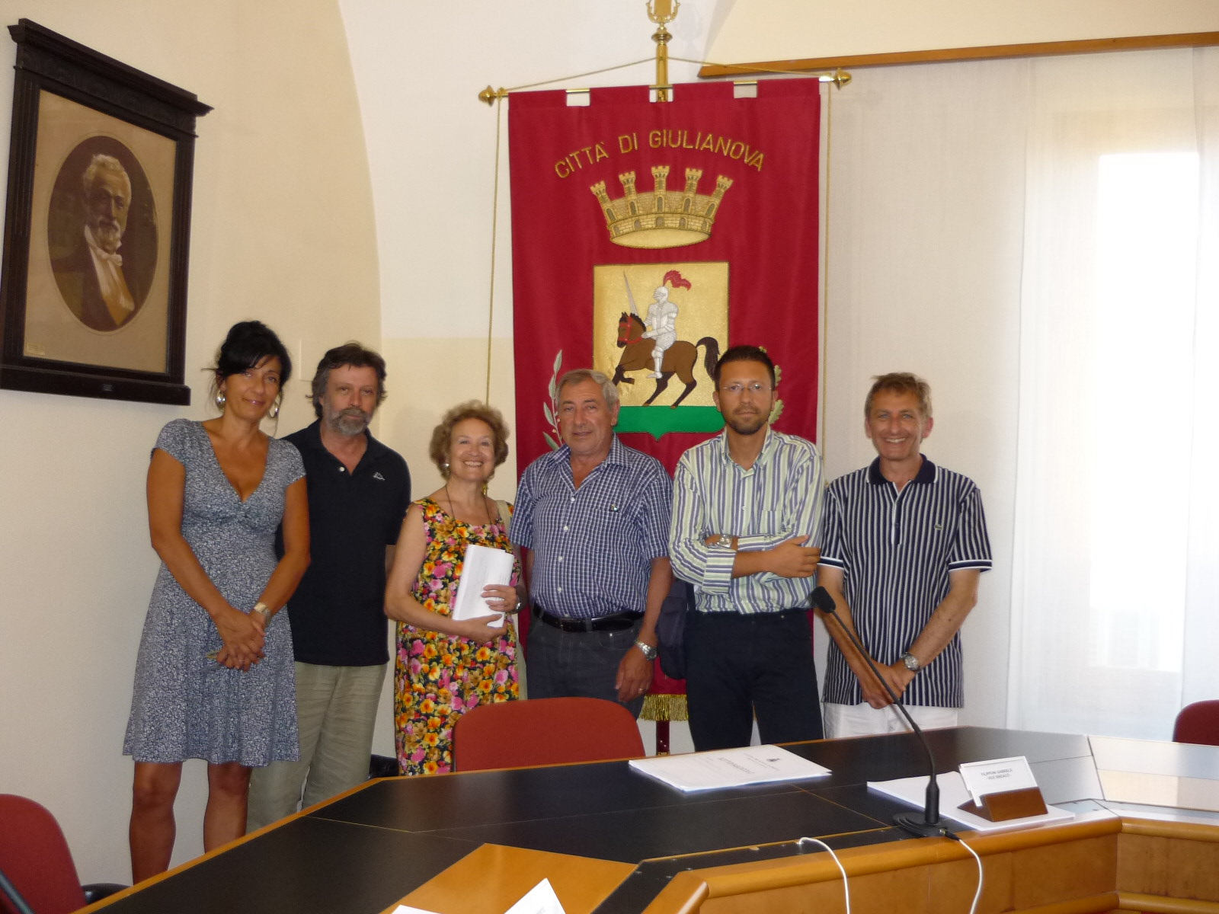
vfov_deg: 42.9
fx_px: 1162
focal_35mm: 33
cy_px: 457
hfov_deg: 55.4
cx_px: 610
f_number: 2.8
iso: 250
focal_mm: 5.5
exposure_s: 1/30
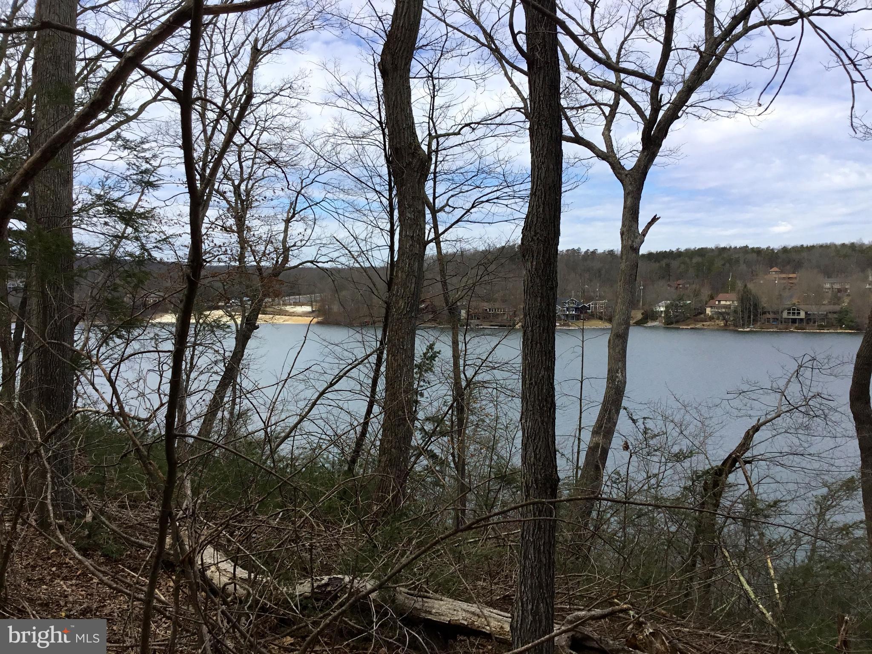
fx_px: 781
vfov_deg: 45.4
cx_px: 436
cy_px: 327
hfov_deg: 58.4
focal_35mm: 31
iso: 25
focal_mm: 3.3
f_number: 2.4
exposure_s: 1/1381
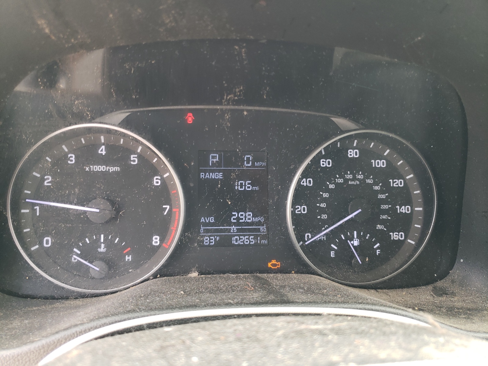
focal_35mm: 26
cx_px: 244
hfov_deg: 67.3
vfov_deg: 53.1
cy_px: 183
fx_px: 367
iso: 54
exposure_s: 1/60.2
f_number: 1.5
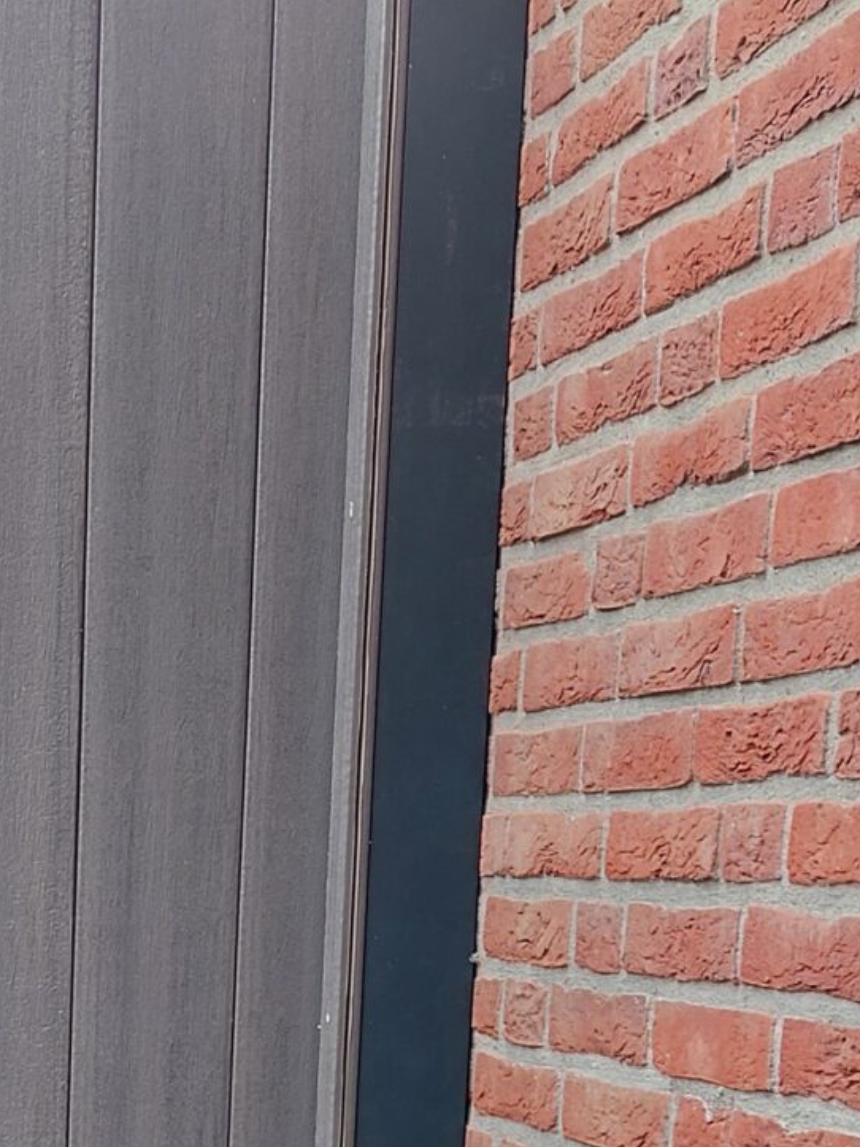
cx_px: -146
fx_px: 2816
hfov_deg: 16.7
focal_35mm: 85
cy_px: 1390
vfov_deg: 21.3
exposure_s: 1/50
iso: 32
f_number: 1.8
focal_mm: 5.23
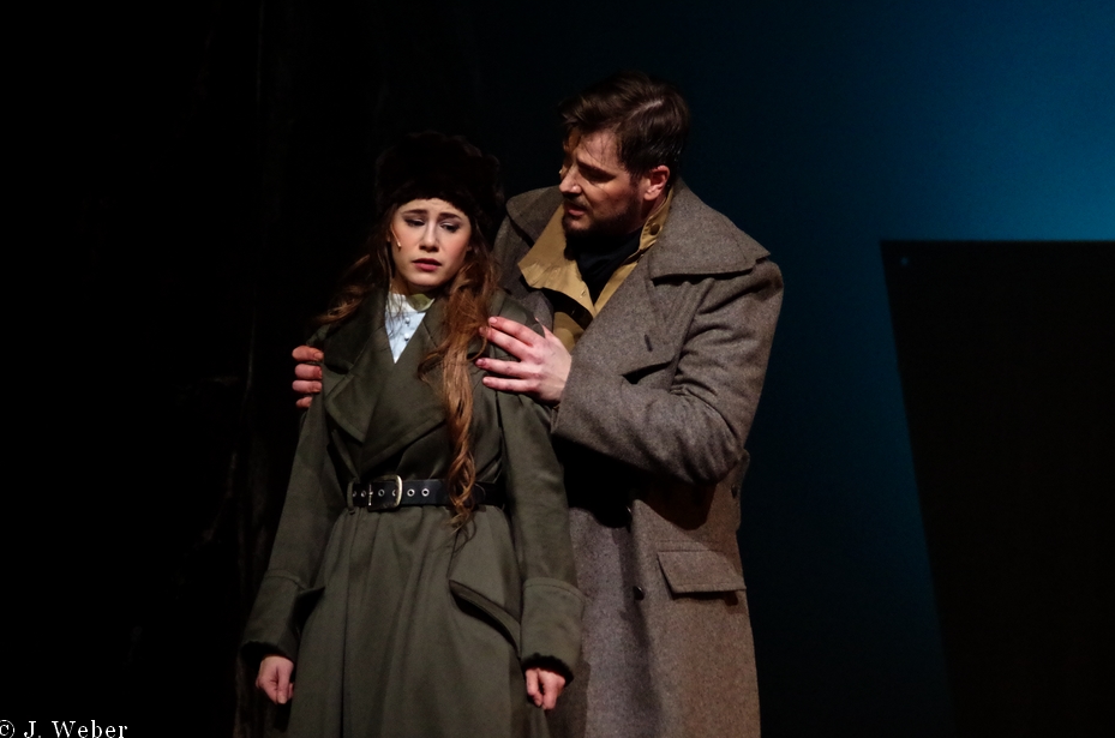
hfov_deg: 9.6
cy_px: 380
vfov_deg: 6.4
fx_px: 6613
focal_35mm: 214
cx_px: 552
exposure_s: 1/125
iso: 6400
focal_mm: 137.5
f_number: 4.5
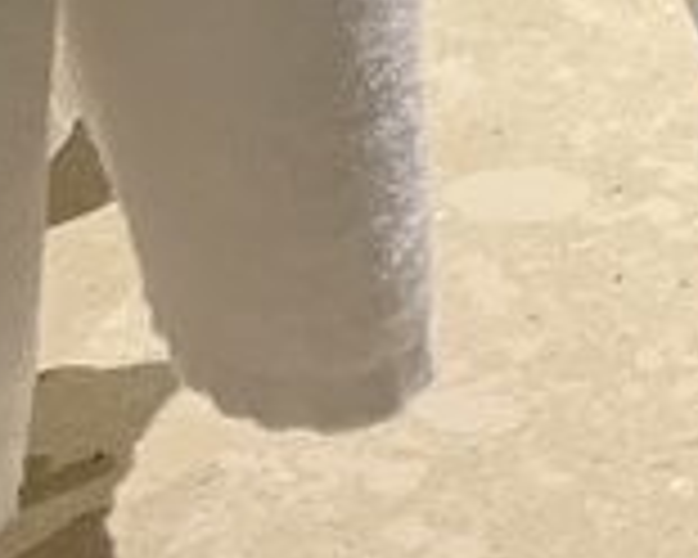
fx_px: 5185
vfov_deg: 5.3
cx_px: 2351
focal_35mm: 251
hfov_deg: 6.7
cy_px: -1773
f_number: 1.6
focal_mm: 5.1
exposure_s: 1/121
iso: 100
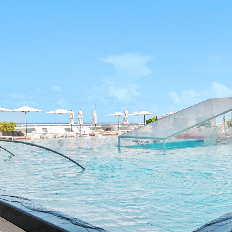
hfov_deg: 52.1
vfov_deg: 51.8
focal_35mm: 31
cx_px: 142
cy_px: 149
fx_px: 235
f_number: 8
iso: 200
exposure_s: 1/250
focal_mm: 12
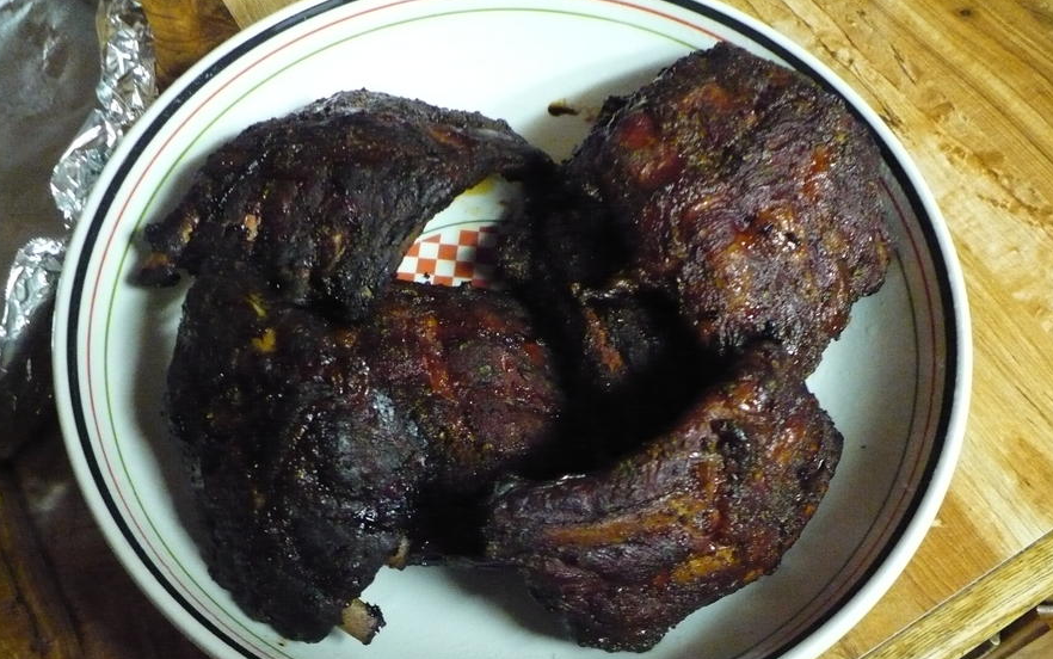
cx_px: 526
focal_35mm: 40
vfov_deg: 32.0
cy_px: 358
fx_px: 1148
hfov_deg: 49.3
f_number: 2.8
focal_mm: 6.1
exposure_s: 1/15
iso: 800
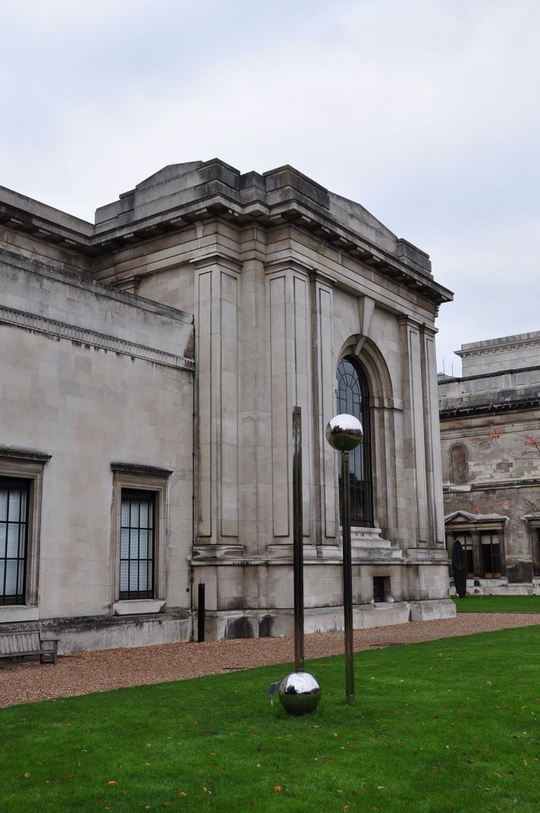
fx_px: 846
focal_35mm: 38
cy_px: 406
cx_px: 270
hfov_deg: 35.4
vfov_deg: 51.3
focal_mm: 25
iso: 200
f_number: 9
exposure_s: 1/125
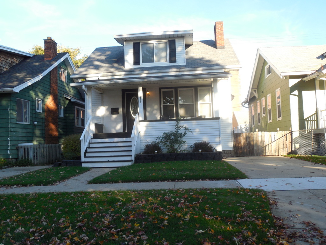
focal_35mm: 31
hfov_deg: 58.4
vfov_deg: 45.4
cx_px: 163
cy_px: 122
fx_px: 292
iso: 125
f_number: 3.6
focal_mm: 5.6
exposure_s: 1/250
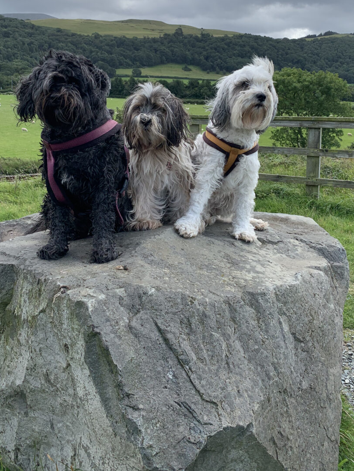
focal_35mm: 37
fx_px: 504
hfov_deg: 38.7
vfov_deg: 49.1
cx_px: 160
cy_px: 150
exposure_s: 1/1916
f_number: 1.8
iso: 25
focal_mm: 4.25
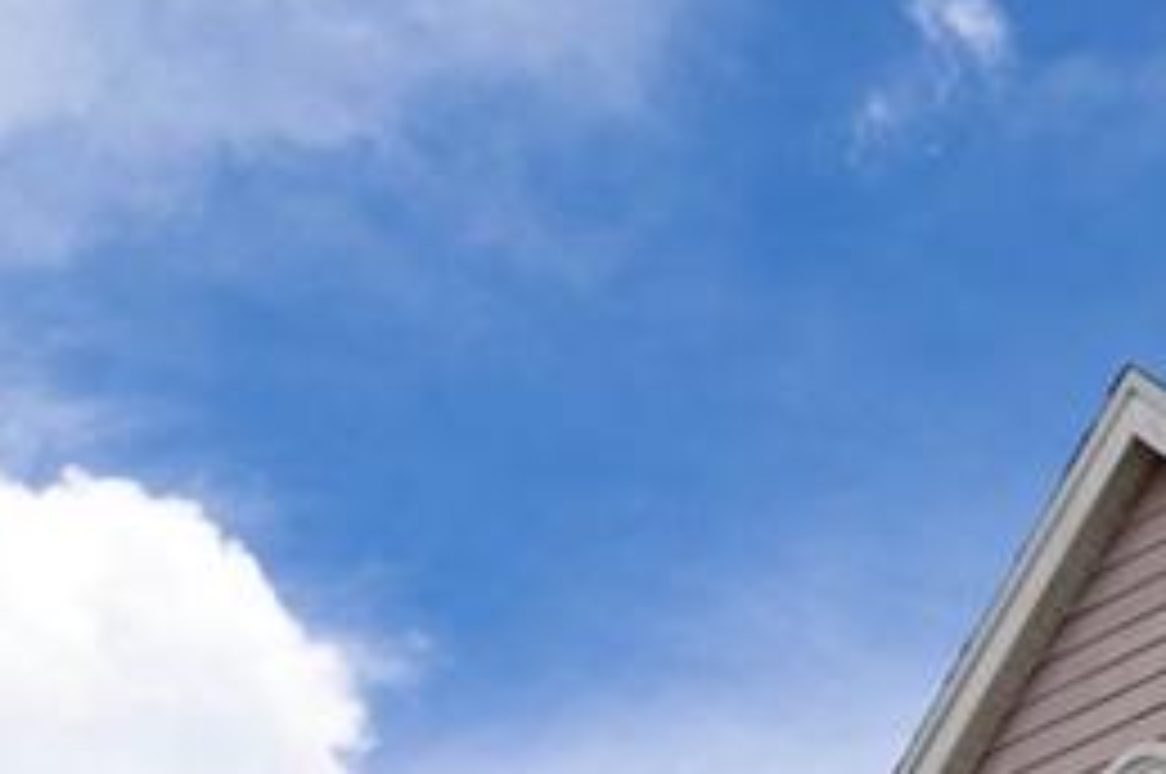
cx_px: 1859
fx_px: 3202
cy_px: 1919
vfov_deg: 11.3
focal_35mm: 99
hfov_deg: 17.9
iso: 100
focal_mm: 16
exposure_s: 1/400
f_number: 9
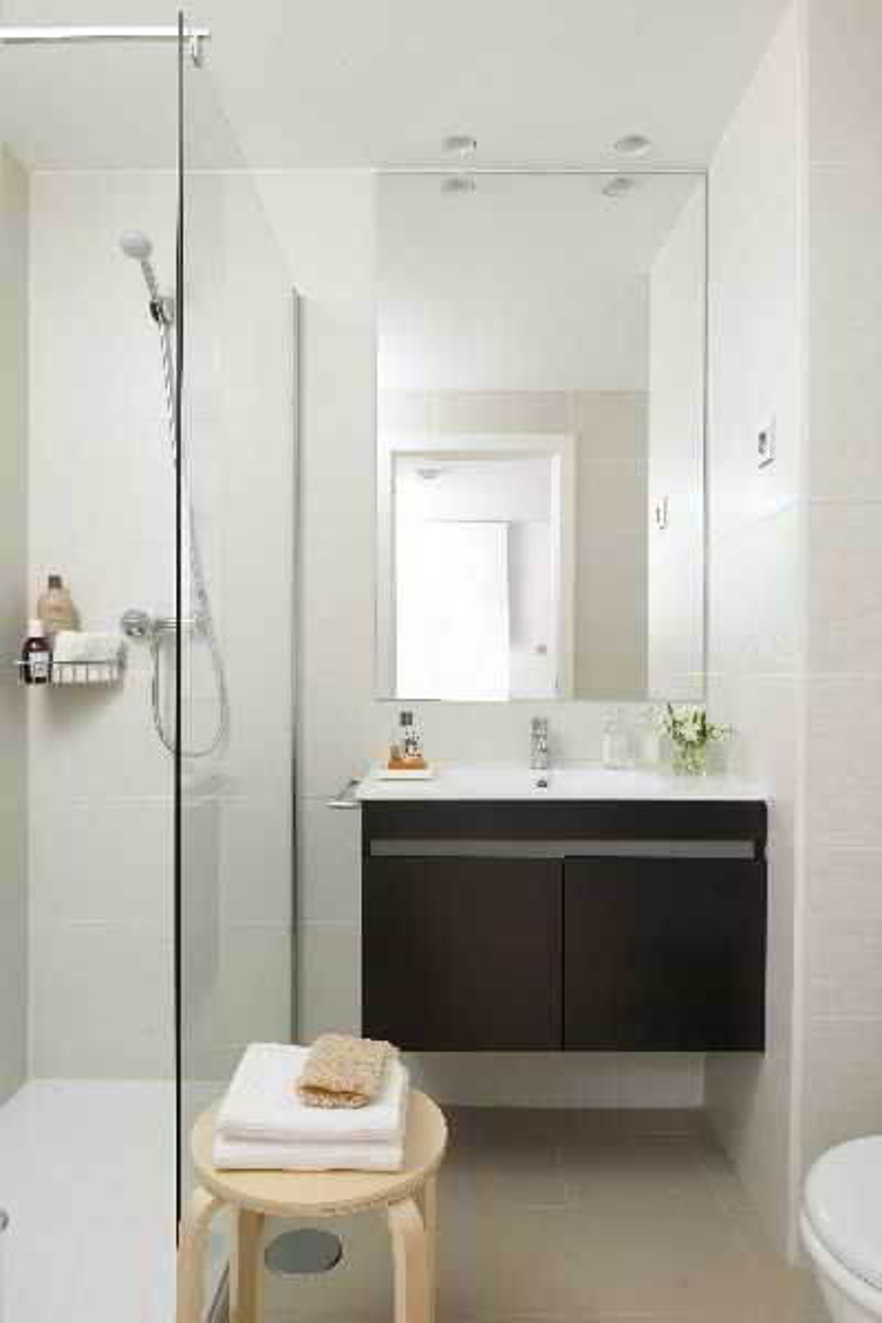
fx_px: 882
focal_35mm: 24
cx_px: 441
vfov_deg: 73.7
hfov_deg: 53.1
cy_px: 662
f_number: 8
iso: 100
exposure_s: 1.3
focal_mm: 24
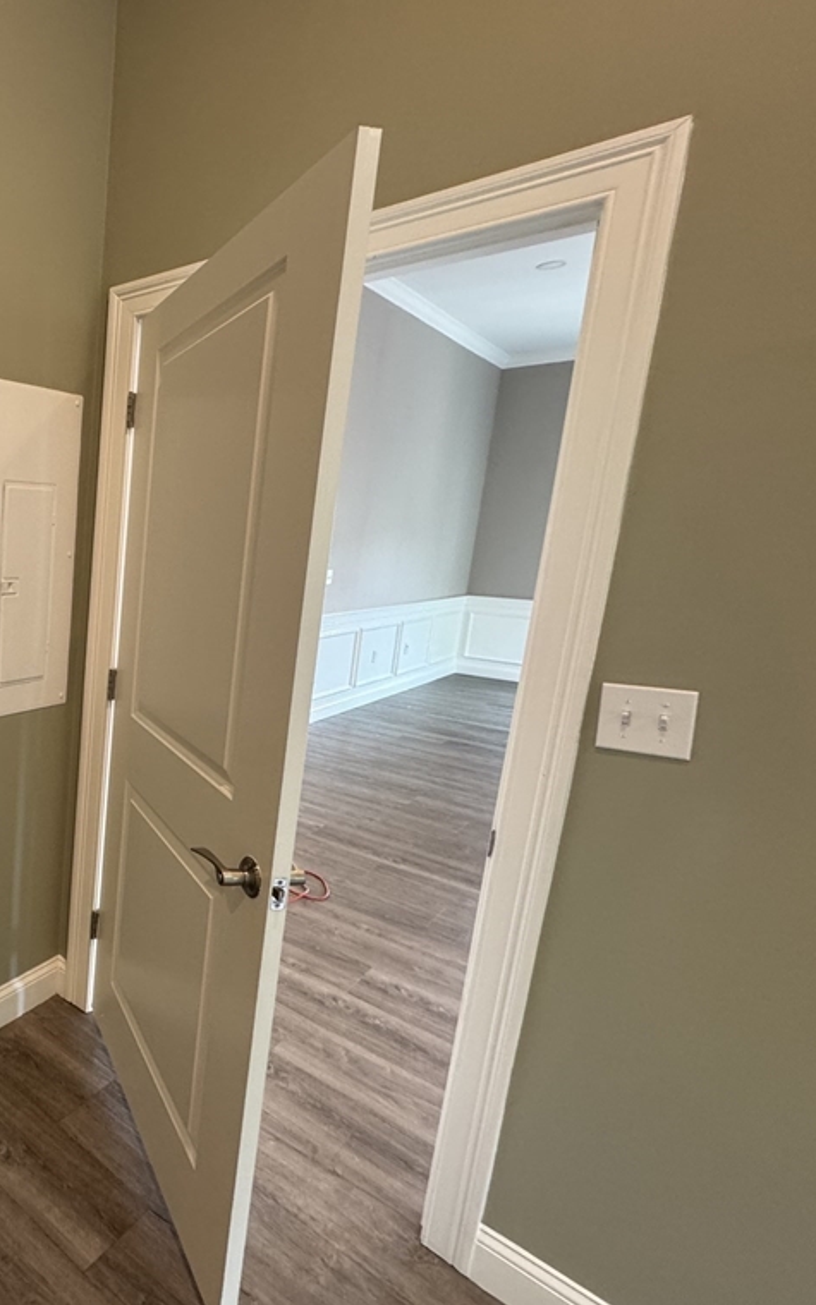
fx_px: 712
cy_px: 652
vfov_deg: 85.1
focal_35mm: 20
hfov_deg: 46.7
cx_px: -46
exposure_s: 1/60
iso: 250
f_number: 2.2
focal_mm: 2.22
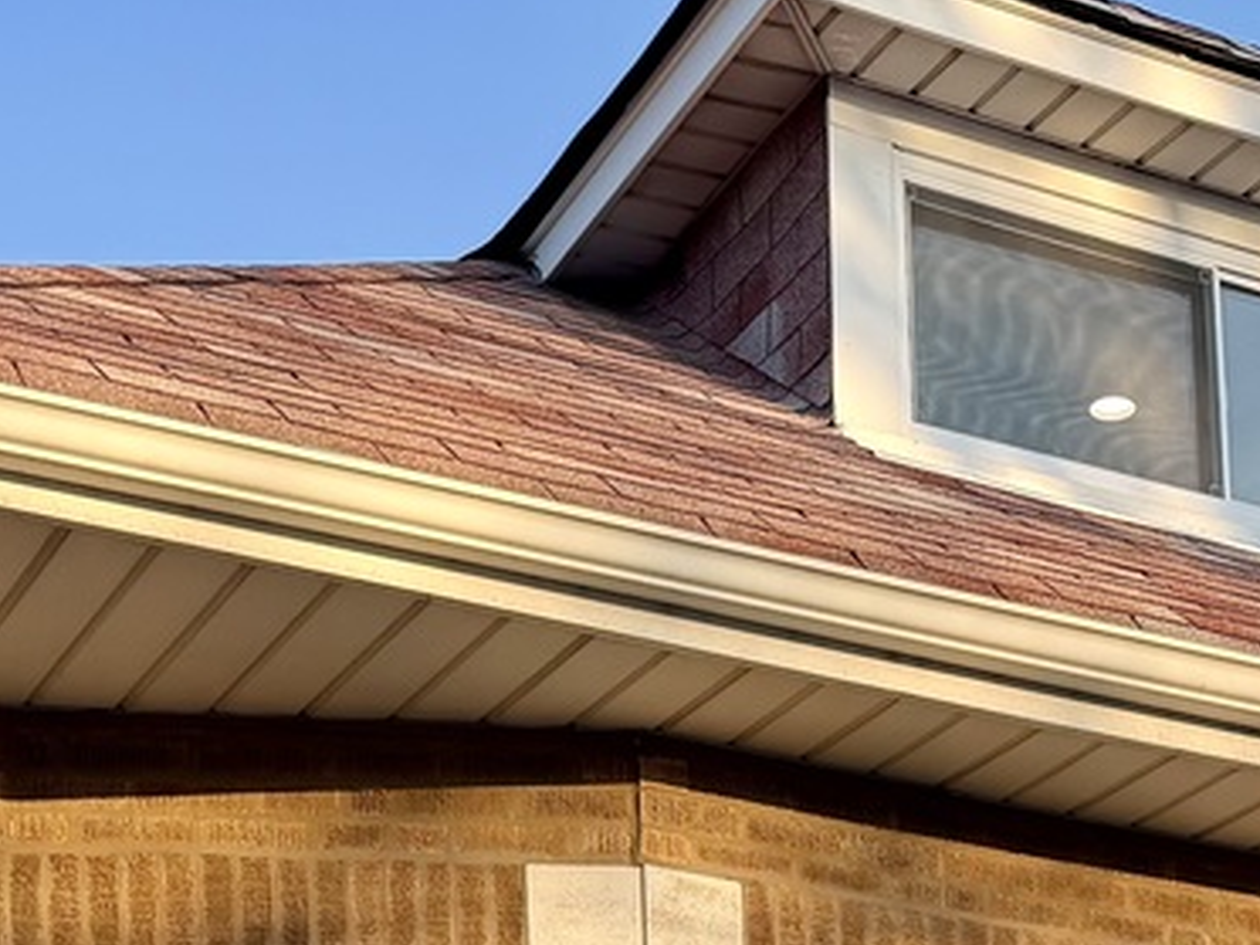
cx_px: 1077
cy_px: 1819
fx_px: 3385
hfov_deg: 20.7
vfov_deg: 13.8
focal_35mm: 93
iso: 80
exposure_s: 1/909
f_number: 1.78
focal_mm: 6.76
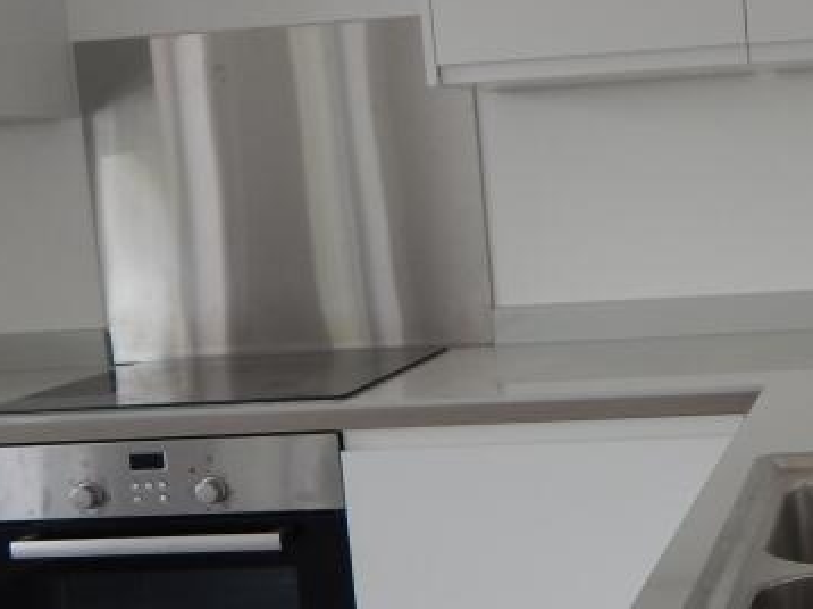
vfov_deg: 23.2
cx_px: 752
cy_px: 354
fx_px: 1479
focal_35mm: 63
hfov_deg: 29.3
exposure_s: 1/125
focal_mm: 4
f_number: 3
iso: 125
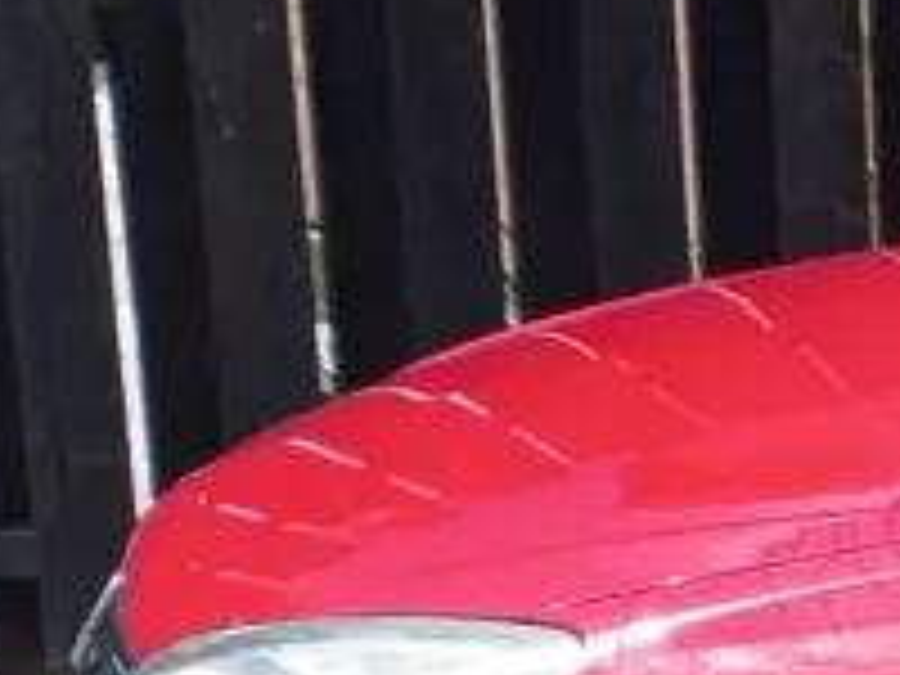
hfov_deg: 12.7
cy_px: 896
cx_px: 2070
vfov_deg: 11.5
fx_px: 3250
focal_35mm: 125
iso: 25
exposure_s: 1/552
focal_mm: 4.6
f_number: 2
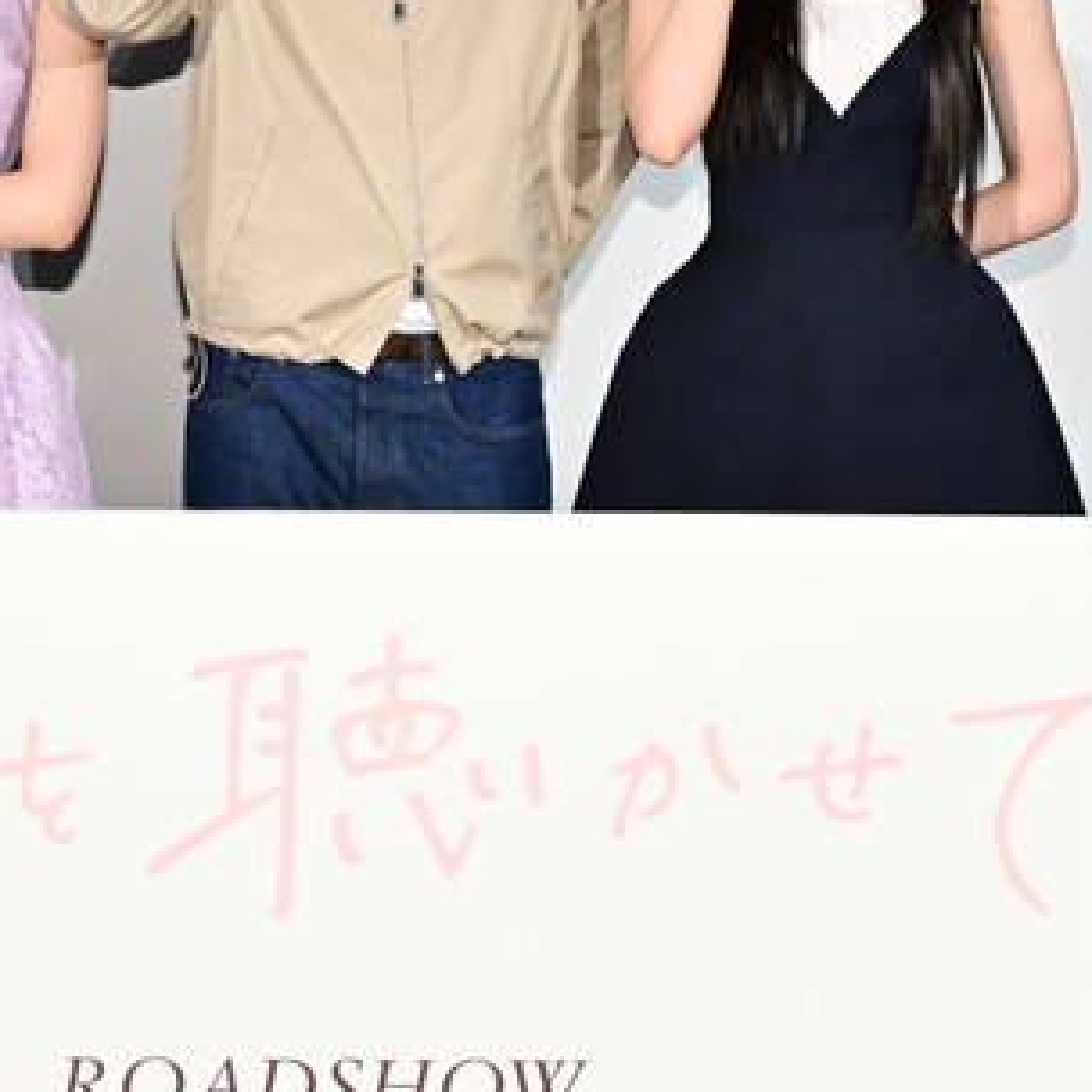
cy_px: 289
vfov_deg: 11.5
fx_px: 5389
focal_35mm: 151
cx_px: 93
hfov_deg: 11.5
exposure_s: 1/200
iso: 2000
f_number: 4.8
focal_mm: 36
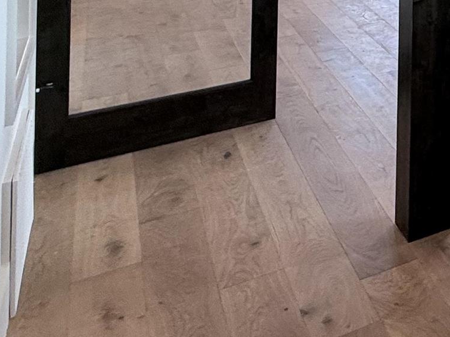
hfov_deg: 24.2
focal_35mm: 57
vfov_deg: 21.0
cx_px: 718
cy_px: -191
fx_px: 741
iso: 100
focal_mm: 2.22
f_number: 2.2
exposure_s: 1/120
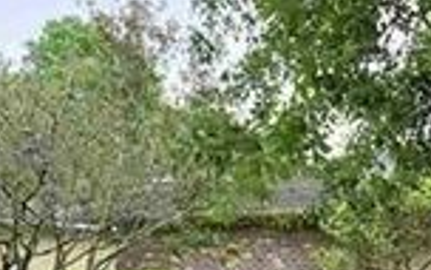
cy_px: 257
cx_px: 627
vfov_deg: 14.8
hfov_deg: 20.7
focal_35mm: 87
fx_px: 1022
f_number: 1.8
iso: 25
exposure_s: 1/119
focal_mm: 7
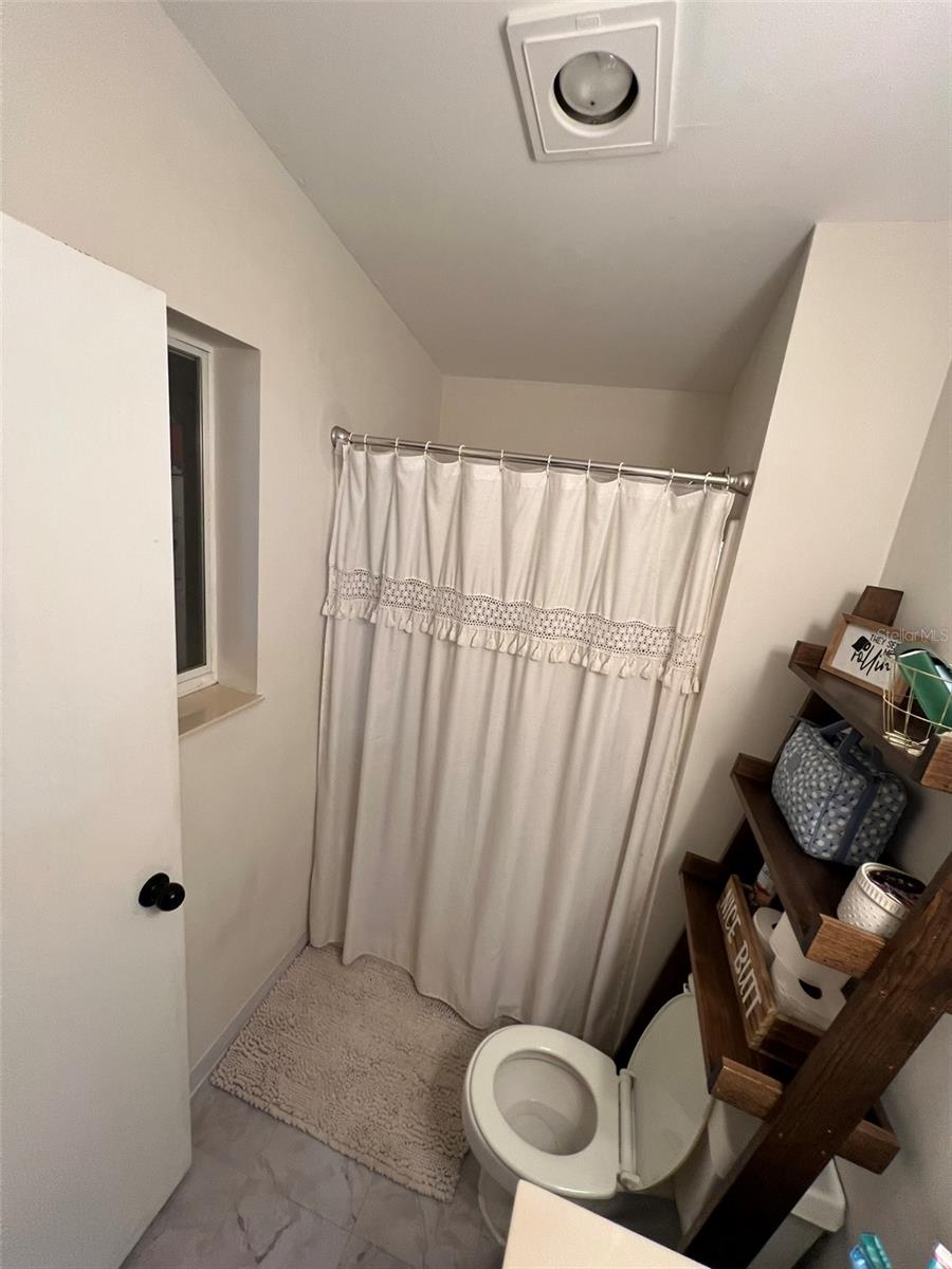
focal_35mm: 13
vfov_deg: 106.2
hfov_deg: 89.9
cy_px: 634
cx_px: 476
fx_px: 477
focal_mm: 1.57
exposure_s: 1/120
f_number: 1.8
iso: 160
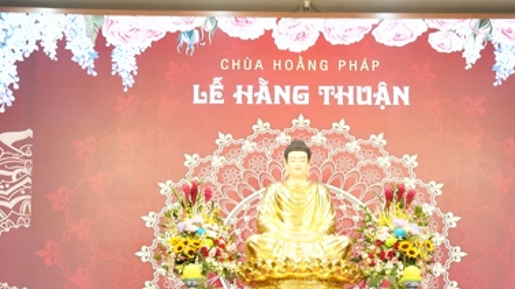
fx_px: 1133
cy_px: 287
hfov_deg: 25.6
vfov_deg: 14.3
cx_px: 296
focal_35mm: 83
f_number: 2.8
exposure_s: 1/320
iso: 3200
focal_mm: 46
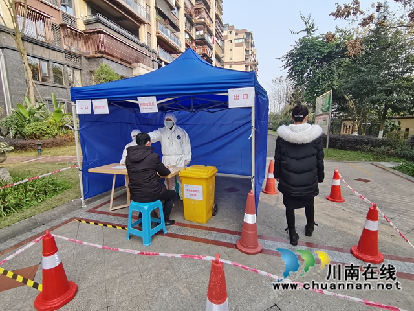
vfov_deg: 74.7
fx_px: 203
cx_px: 207
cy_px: 156
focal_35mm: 17
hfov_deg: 91.0
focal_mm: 1.78
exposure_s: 1/349
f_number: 2.4
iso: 50
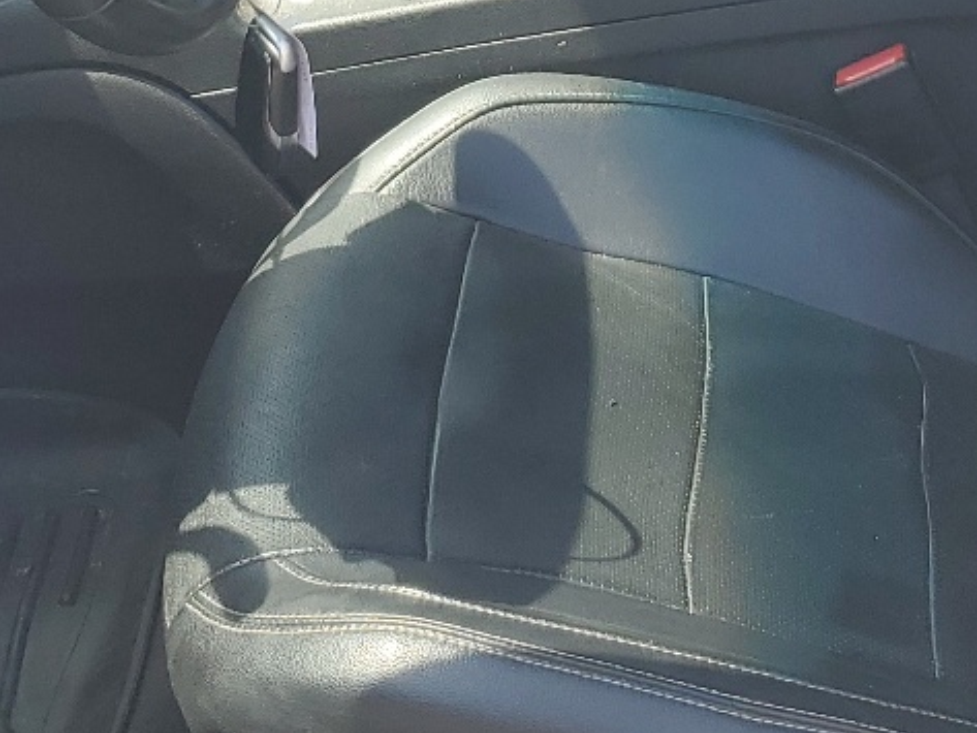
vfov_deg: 16.0
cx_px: 578
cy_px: -194
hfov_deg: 22.2
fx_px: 2484
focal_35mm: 88
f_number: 1.5
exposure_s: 1/588
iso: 50
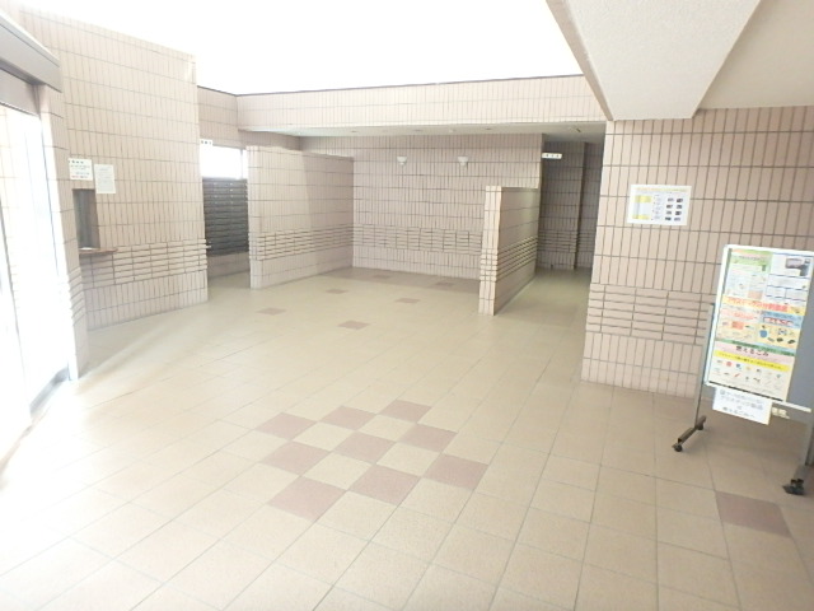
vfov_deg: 63.4
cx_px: 407
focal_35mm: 21
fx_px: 494
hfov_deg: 79.0
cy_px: 306
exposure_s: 1/30
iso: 640
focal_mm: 3.7
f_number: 3.5
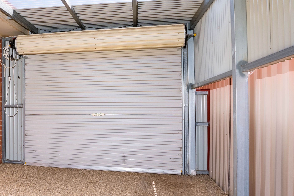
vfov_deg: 38.7
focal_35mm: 34
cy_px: 117
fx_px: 278
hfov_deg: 50.7
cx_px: 41
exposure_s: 1/125
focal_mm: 16
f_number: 8
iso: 320
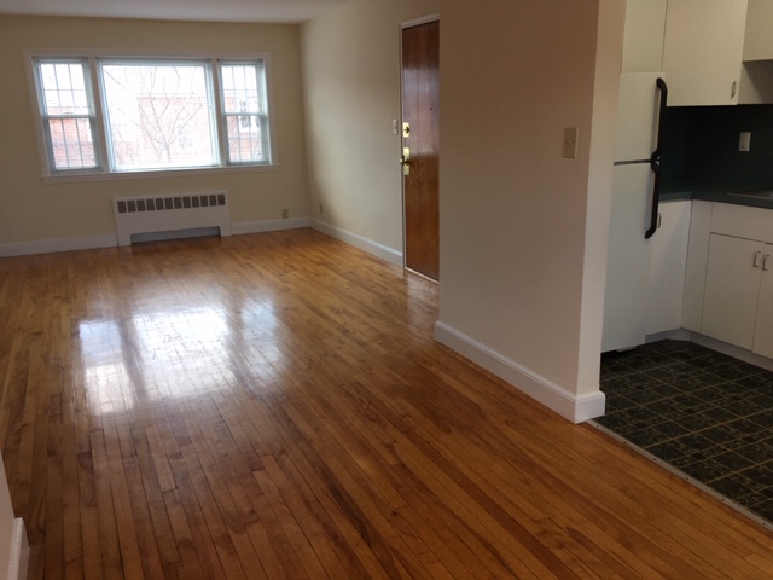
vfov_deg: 48.2
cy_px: 290
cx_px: 386
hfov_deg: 61.7
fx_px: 648
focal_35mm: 29
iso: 32
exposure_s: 1/50
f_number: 2.2
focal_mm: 4.15
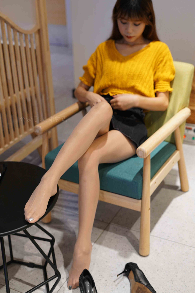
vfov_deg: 39.6
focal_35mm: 50
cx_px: 98
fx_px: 406
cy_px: 146
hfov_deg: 27.0
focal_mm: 50
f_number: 3.2
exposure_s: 1/40
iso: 200
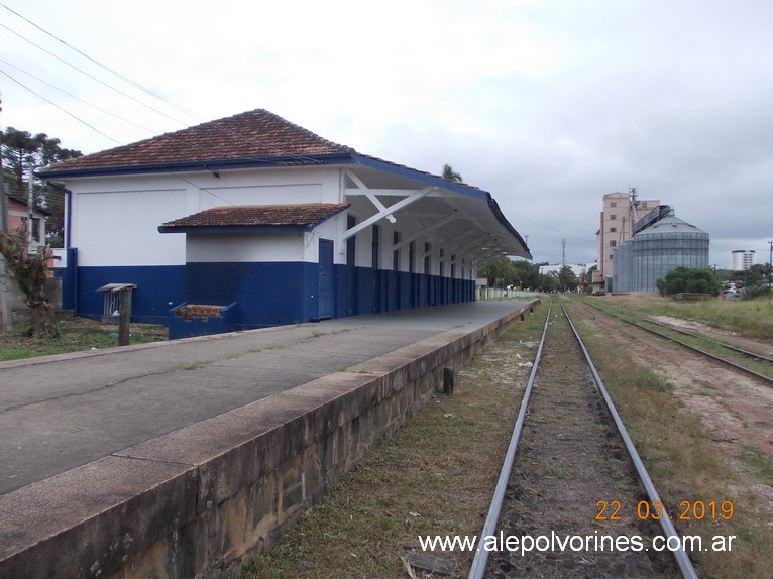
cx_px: 386
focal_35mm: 28
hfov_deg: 63.5
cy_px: 290
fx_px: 625
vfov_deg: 49.7
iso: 80
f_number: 5.4
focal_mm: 4
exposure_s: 1/200
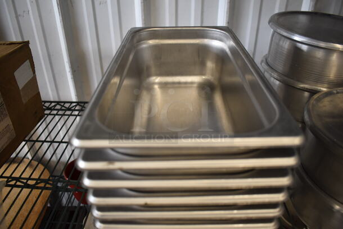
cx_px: 172
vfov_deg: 48.0
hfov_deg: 67.3
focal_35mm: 27
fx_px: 257
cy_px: 114
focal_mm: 18
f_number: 3.5
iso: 800
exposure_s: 1/160
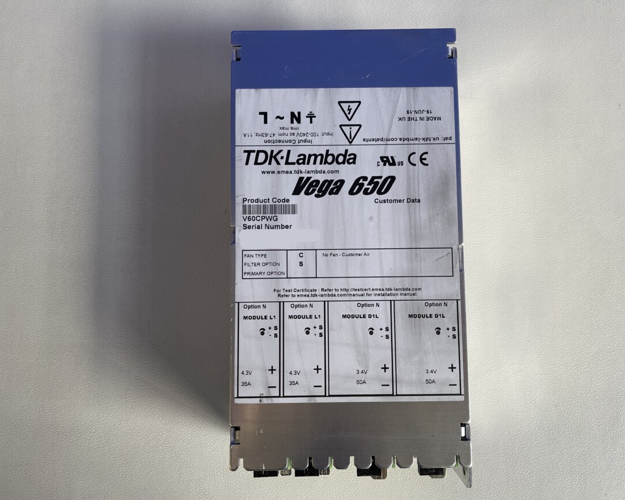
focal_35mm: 28
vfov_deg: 51.5
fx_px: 518
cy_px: 255
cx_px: 341
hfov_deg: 62.1
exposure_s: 1/331
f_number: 1.6
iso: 32
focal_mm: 5.1
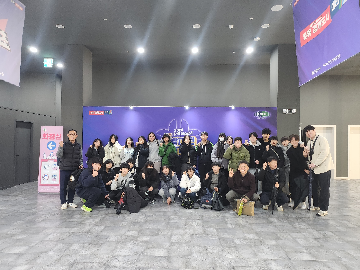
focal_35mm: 24
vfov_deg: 56.8
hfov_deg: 71.6
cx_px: 180
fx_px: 250
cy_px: 135
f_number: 1.8
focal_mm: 5
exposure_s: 1/120
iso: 800
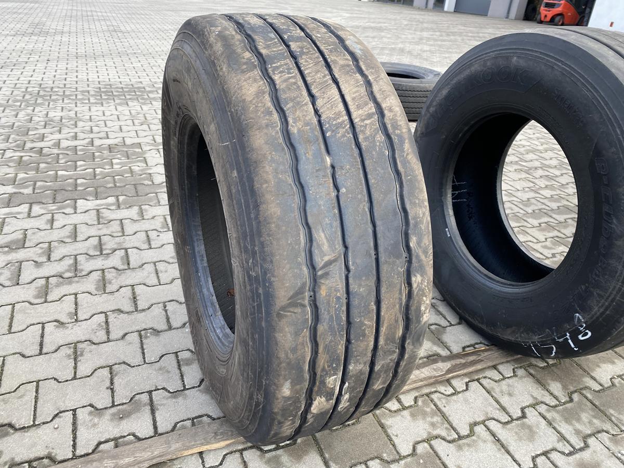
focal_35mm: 26
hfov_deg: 67.3
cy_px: 234
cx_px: 312
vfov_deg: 53.1
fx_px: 469
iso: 32
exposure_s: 1/191
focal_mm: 4.25
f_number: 1.8
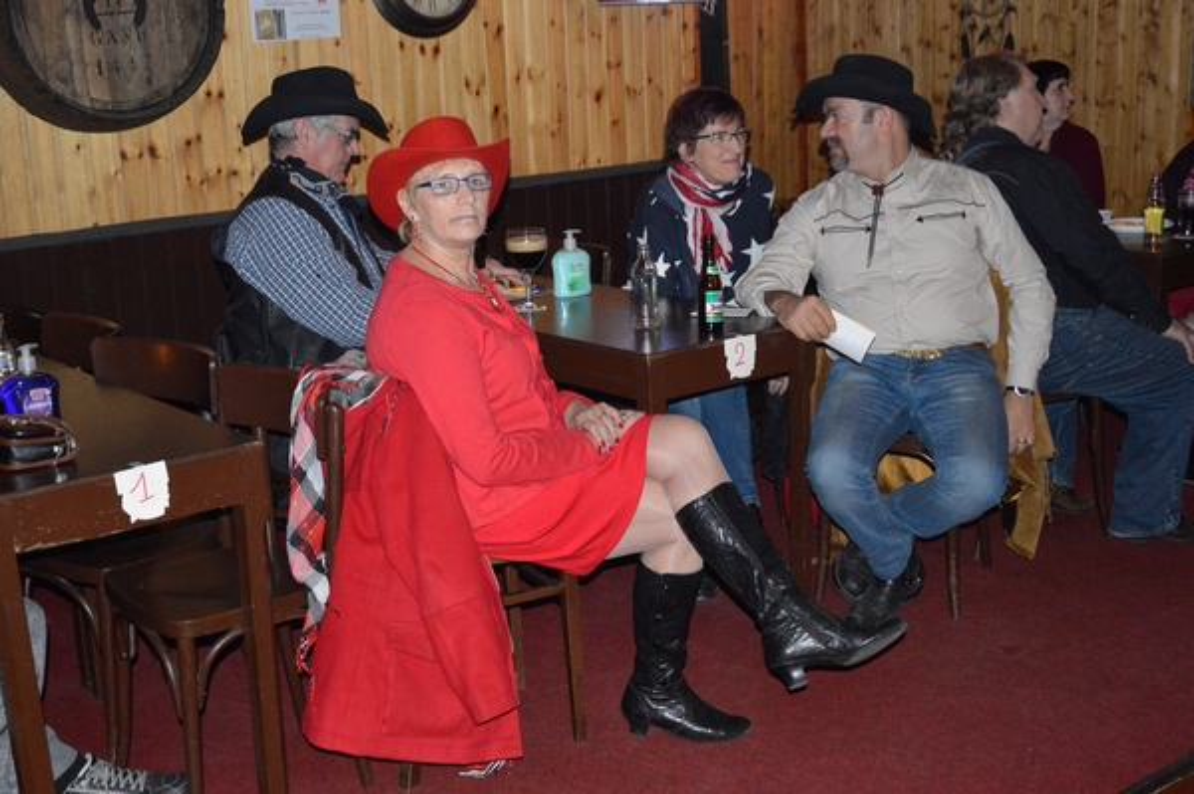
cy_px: 397
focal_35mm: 48
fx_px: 1591
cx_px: 597
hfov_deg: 41.1
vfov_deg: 28.0
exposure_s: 1/60
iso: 3200
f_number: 4.2
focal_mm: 32
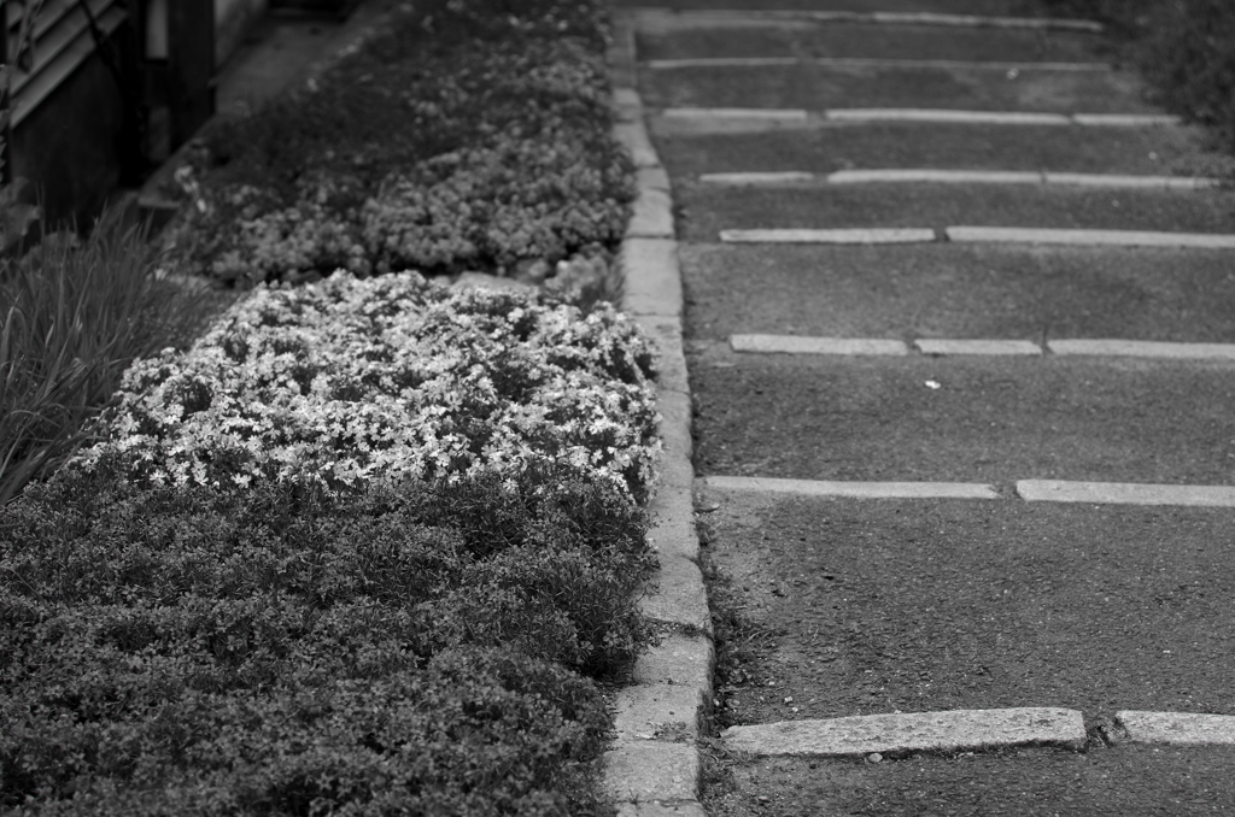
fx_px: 3594
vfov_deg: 13.0
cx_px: 618
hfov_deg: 19.5
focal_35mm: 105
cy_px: 408
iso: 100
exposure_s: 1/500
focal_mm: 70
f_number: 3.5
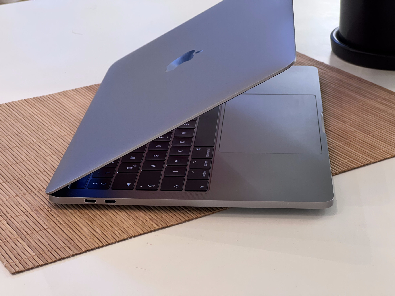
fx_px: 879
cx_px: 198
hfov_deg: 25.3
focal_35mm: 77
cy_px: 148
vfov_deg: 19.1
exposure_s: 1/60
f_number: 2.8
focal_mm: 9
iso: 250
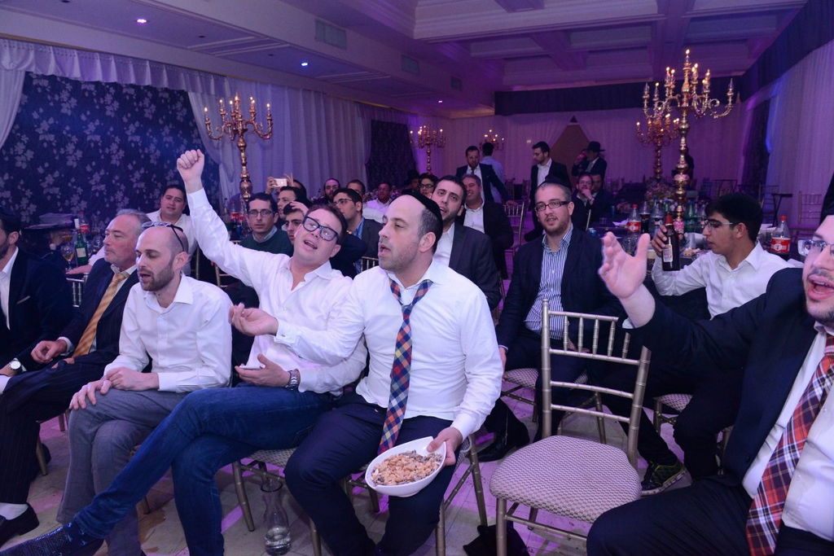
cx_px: 417
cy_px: 278
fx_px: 556
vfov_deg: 53.1
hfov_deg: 73.7
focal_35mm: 24
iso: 4000
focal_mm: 24
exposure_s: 1/125
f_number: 5.6
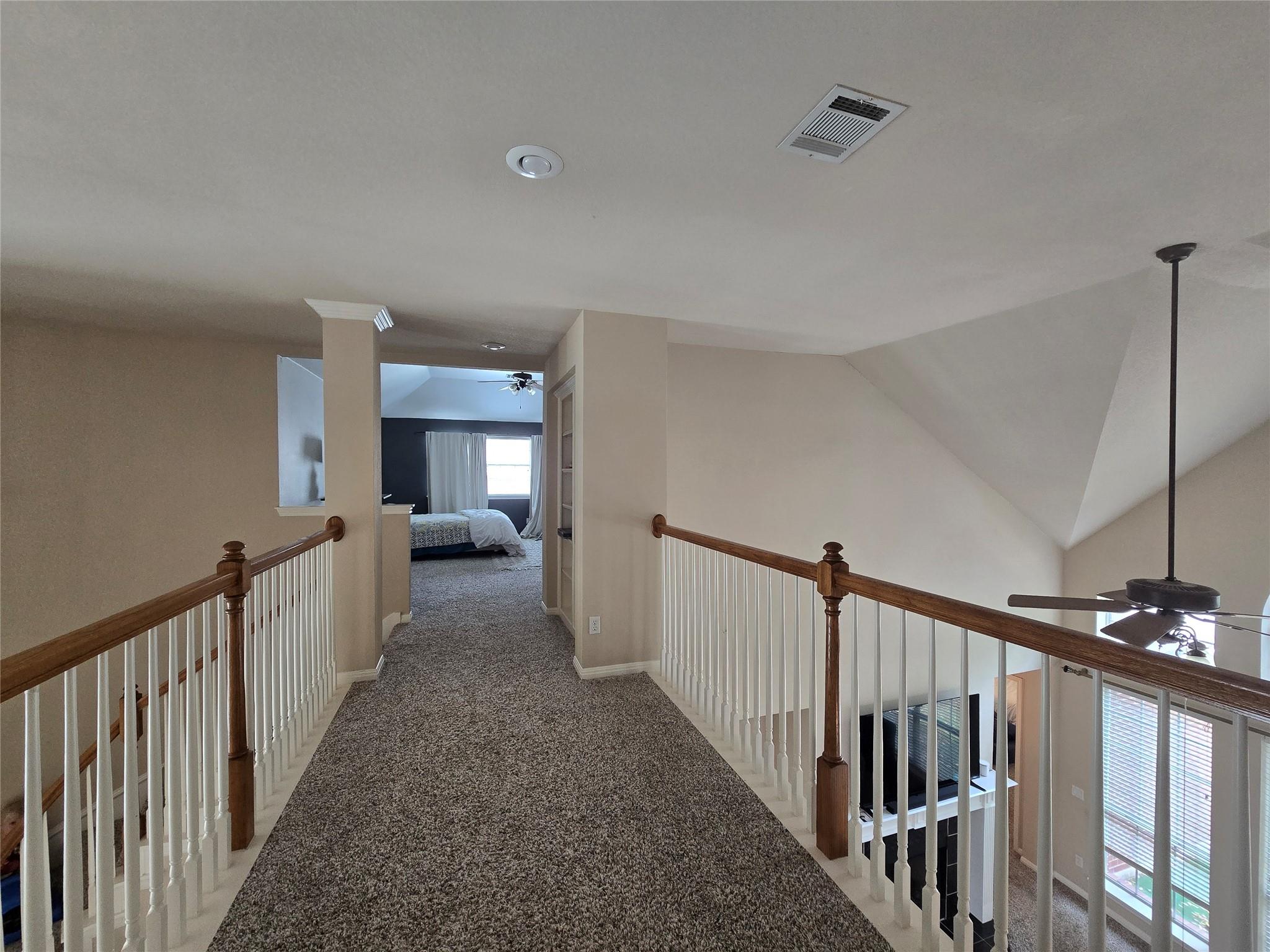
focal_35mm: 13
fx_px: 477
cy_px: 476
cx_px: 635
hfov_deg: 106.2
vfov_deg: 89.9
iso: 200
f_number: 2.2
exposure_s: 1/60
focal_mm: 2.2
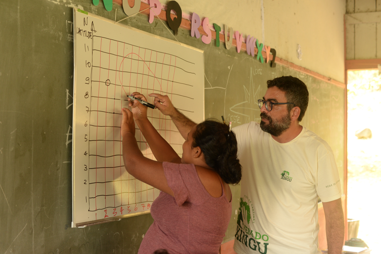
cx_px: 190
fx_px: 529
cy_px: 127
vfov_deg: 27.0
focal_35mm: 50
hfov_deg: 39.6
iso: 800
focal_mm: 50
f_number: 4.5
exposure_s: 1/60
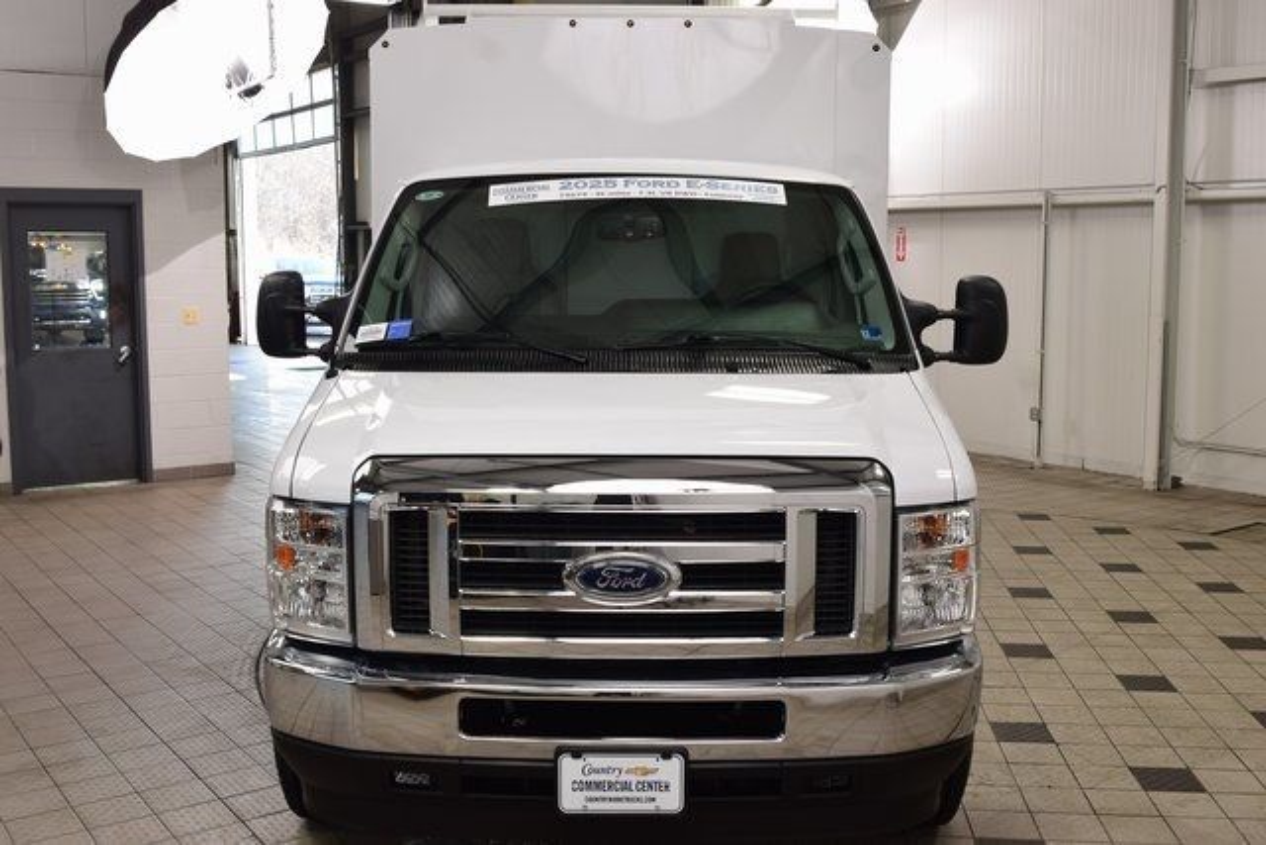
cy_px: 422
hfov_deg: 53.1
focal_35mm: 36
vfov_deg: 36.9
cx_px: 633
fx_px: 1266
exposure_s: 1/40
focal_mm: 24
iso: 400
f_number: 7.1
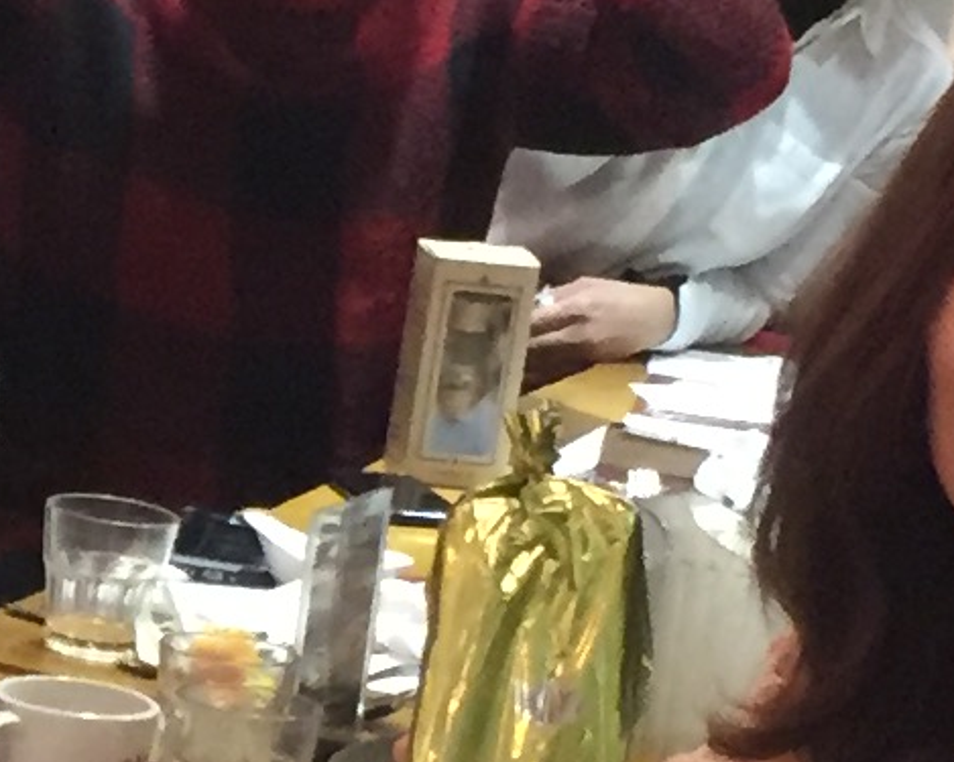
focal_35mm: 197
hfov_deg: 9.4
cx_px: -610
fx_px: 5561
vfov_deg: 7.8
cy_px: 825
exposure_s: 1/20
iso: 250
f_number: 2.2
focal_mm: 4.15
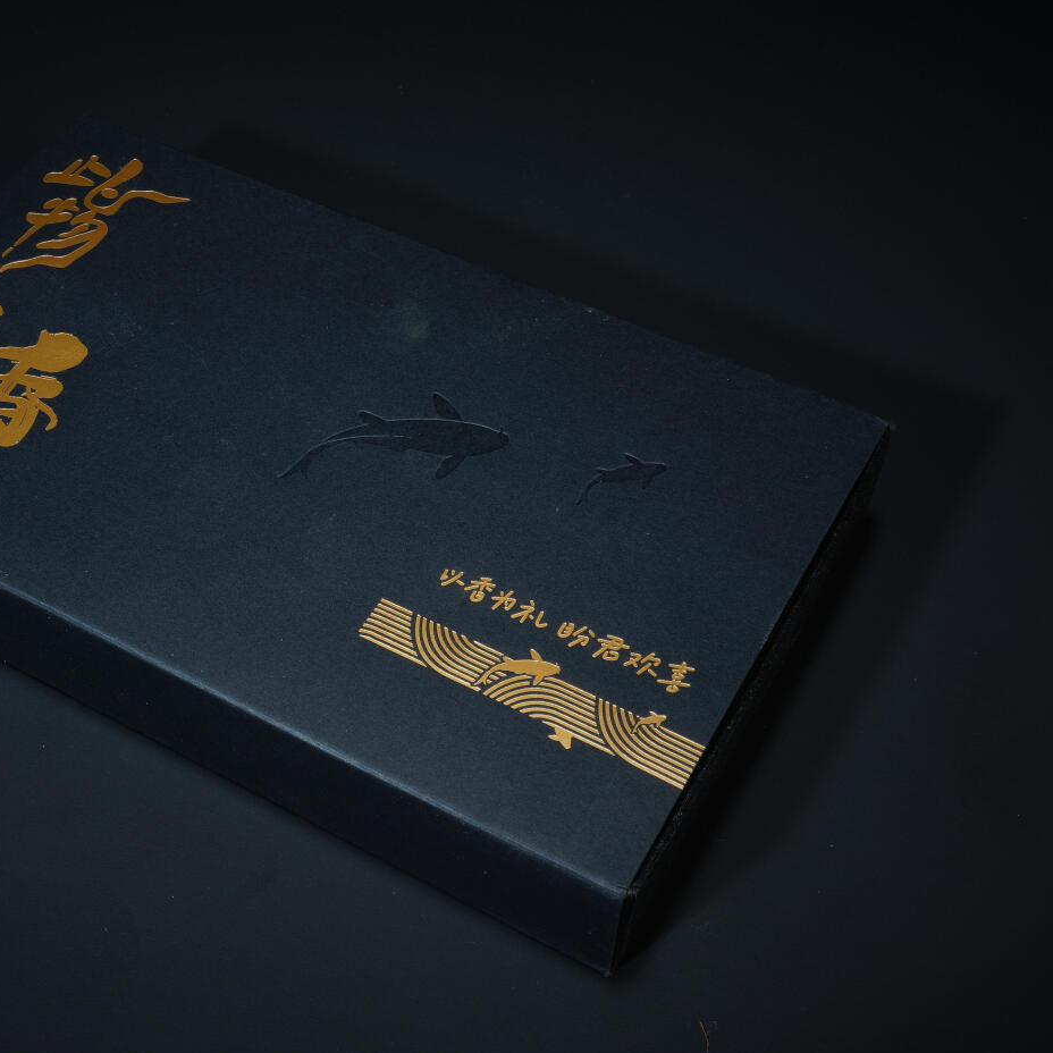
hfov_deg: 33.6
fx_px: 1721
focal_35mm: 50
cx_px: 323
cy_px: 528
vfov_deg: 34.0
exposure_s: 1/160
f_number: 18
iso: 100
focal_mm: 26
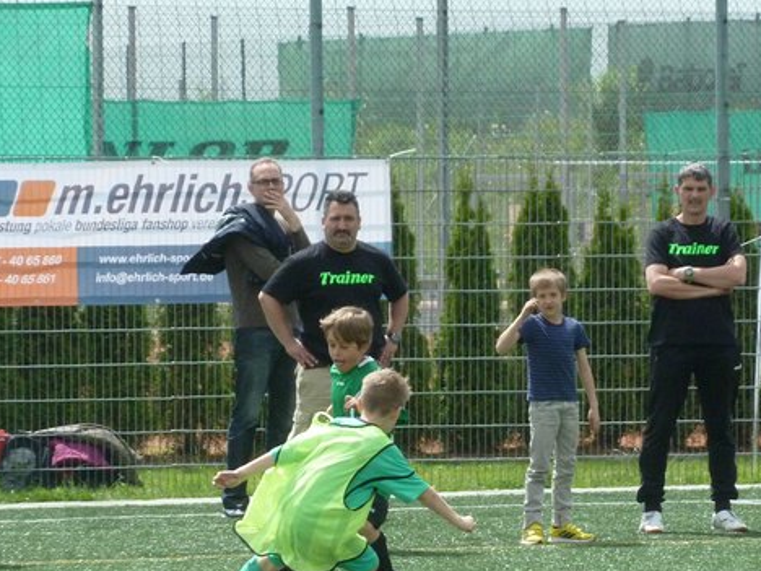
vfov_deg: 3.3
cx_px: 535
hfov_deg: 4.4
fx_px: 9871
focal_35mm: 449
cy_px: 336
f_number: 4.9
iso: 320
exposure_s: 1/1000
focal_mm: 49.2
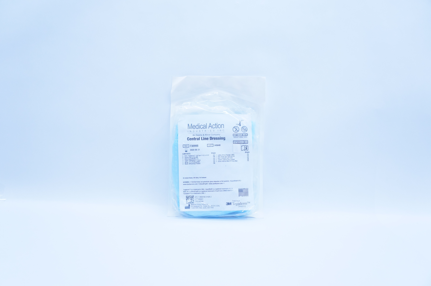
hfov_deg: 62.0
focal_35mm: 30
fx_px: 359
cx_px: 216
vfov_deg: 43.5
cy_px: 143
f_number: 4.5
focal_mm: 20
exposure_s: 1/200
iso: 800
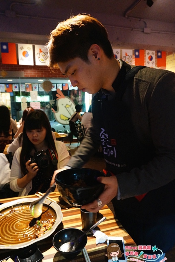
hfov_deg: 51.3
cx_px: 86
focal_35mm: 25
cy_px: 135
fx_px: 182
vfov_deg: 71.5
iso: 3200
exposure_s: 1/25
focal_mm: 16
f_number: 5
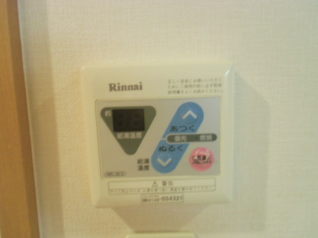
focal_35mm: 24
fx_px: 220
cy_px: 119
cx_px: 159
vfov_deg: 56.8
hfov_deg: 71.6
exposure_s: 1/25
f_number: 3
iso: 400
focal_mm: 4.24
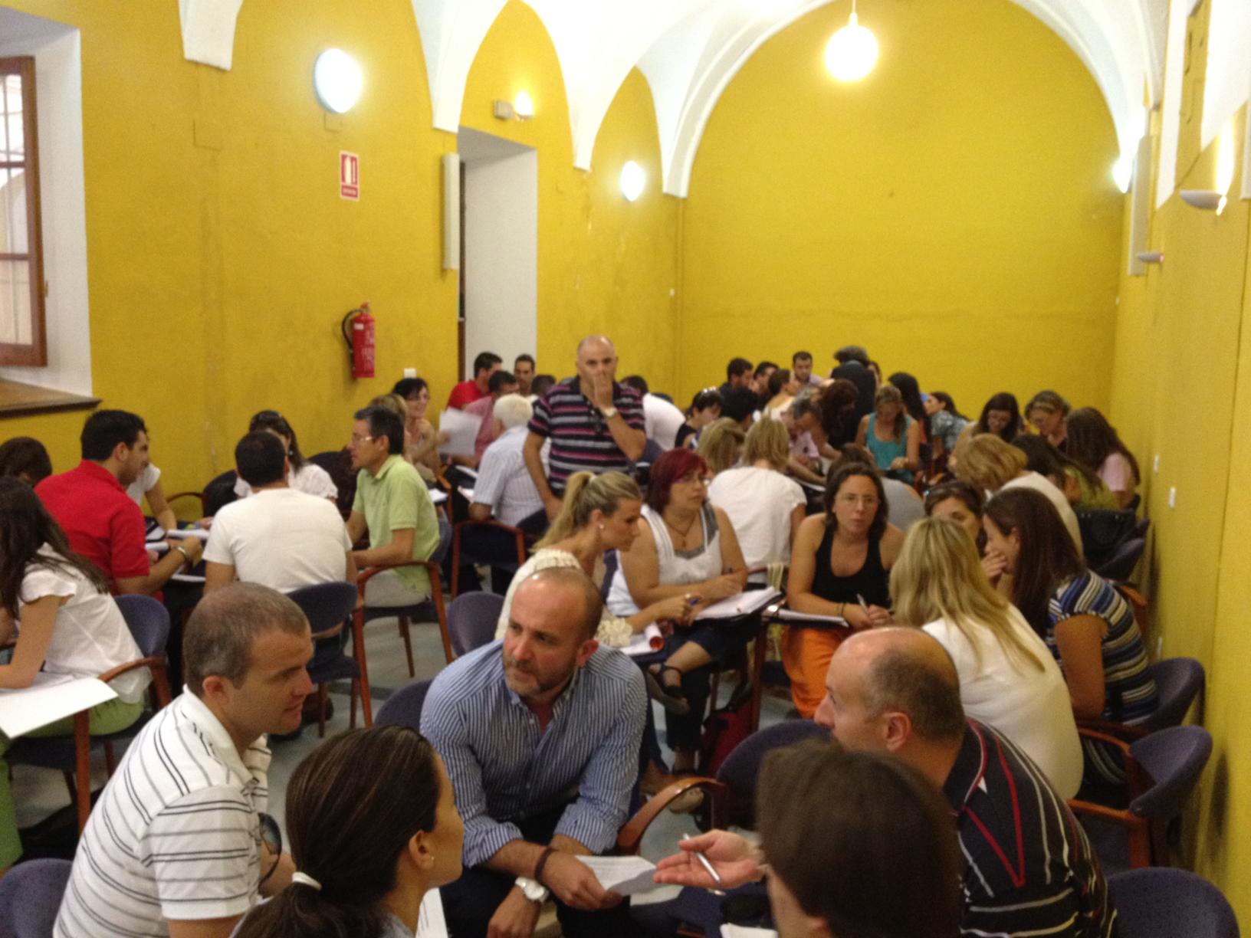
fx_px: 1265
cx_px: 626
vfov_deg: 40.7
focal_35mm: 35
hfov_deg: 52.6
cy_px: 469
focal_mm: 4.28
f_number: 2.4
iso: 250
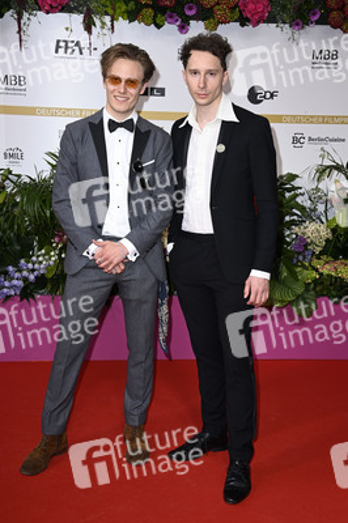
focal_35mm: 48
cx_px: 174
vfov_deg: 41.1
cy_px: 262
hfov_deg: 28.0
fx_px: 697
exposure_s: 1/250
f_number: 6.3
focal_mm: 48
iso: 640
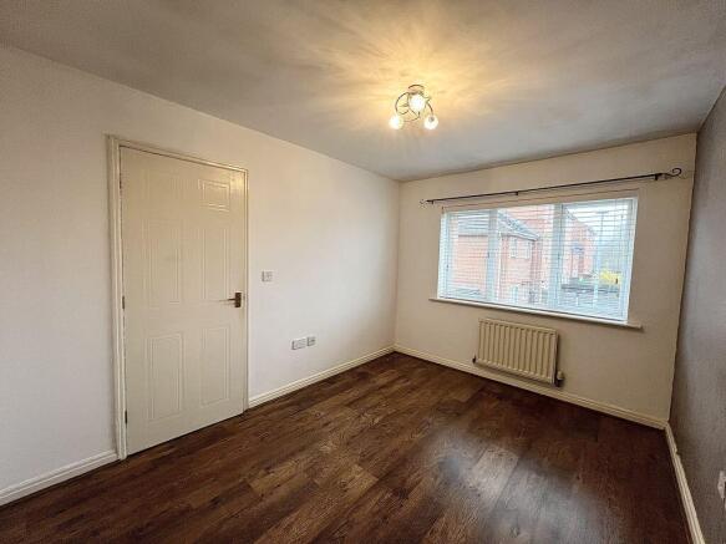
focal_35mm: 13
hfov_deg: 106.2
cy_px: 272
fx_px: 273
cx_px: 363
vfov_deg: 89.9
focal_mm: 1.57
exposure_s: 1/100
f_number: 1.8
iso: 250
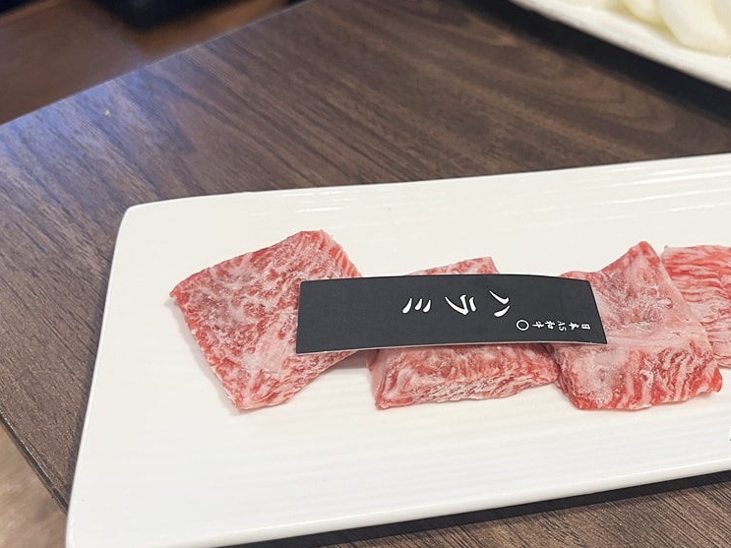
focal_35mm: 35
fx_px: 739
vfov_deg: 40.7
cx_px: 472
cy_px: 251
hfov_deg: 51.9
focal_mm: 5.1
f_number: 1.6
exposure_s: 1/60
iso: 100
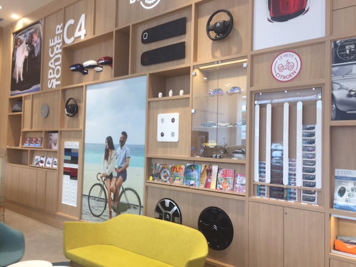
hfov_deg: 61.7
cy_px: 134
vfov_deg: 48.2
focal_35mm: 29
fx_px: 298
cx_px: 178
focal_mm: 4.15
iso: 32
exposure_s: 1/60
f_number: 2.2
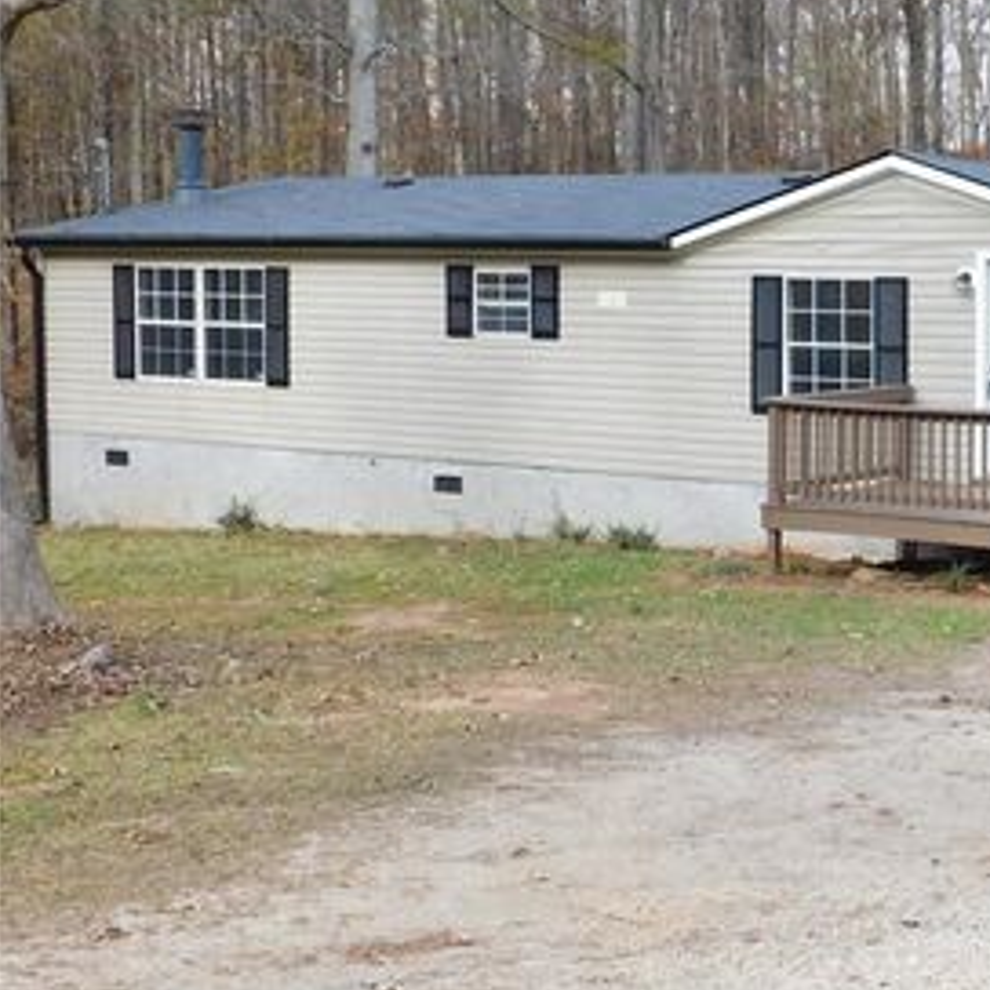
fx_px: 2103
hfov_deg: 25.6
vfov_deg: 26.4
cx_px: 906
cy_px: 406
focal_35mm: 65
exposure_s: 1/200
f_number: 3.6
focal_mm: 7.1
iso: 125
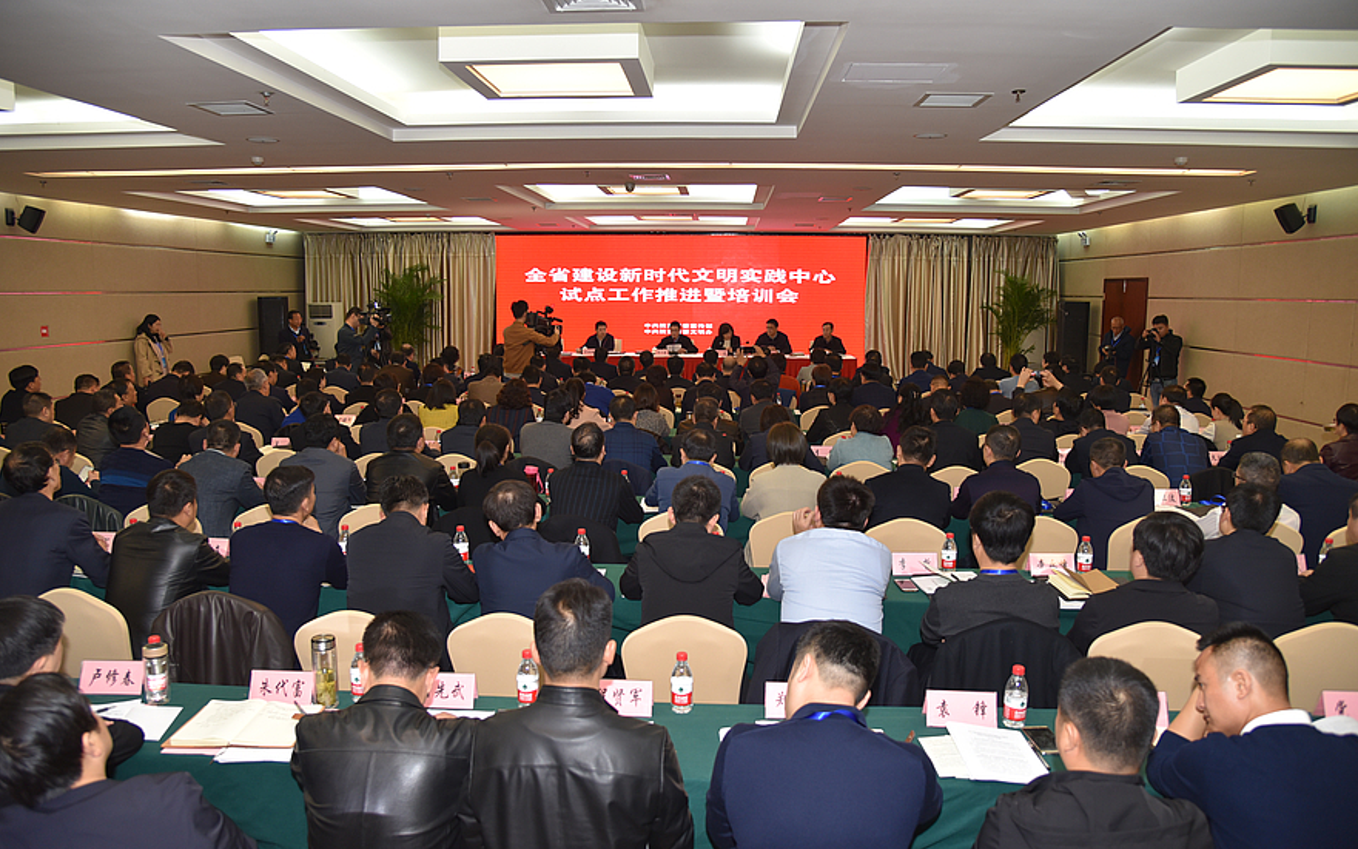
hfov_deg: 72.5
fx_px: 925
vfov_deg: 49.3
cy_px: 414
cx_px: 677
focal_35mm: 25
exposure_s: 1/60
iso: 800
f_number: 4
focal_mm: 24
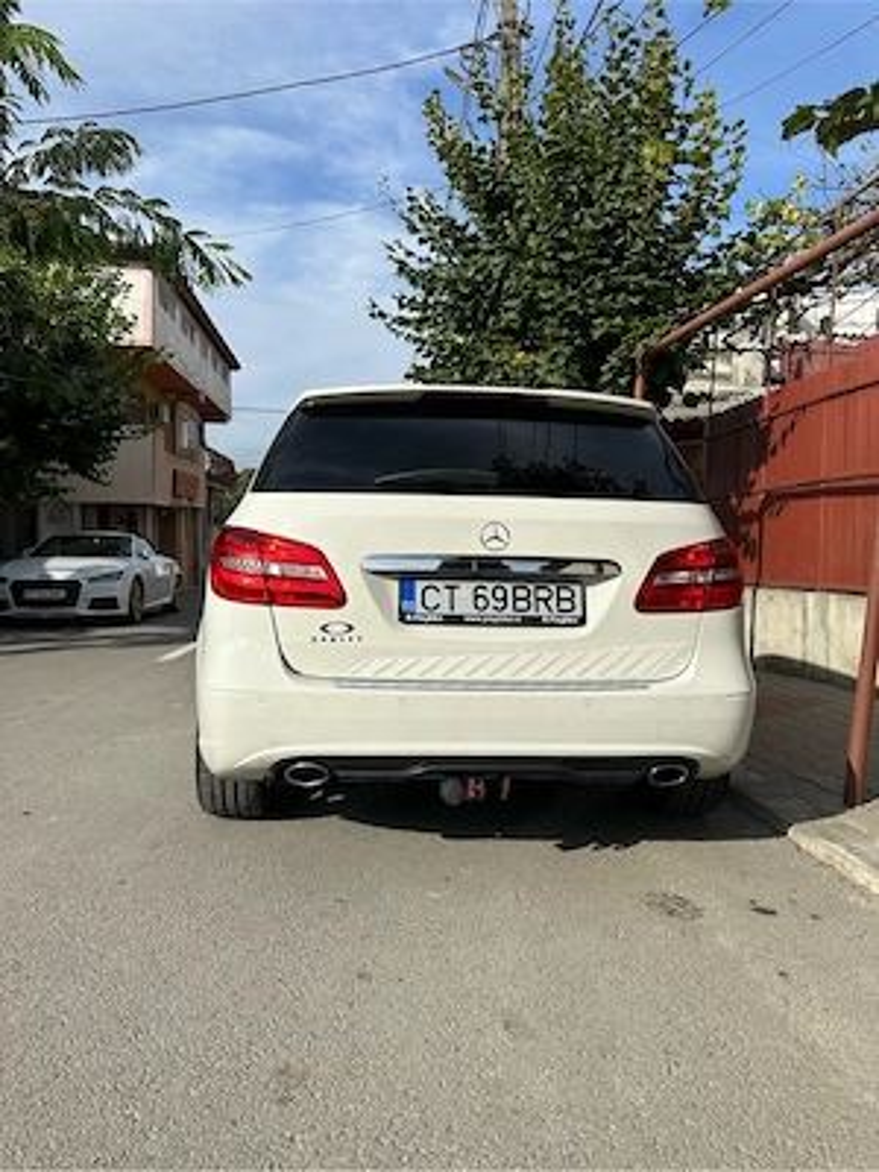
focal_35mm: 24
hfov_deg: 56.8
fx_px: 813
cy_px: 586
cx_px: 440
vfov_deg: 71.6
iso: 80
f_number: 1.78
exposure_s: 1/6623
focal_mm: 6.86
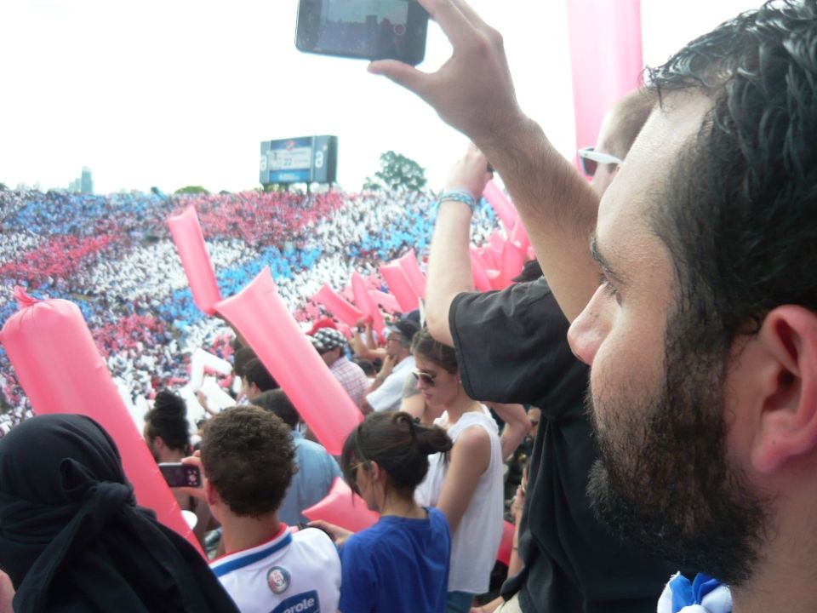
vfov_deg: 42.9
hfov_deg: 55.4
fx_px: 779
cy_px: 306
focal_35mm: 33
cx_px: 408
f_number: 2.8
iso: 100
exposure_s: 1/500
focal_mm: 5.5
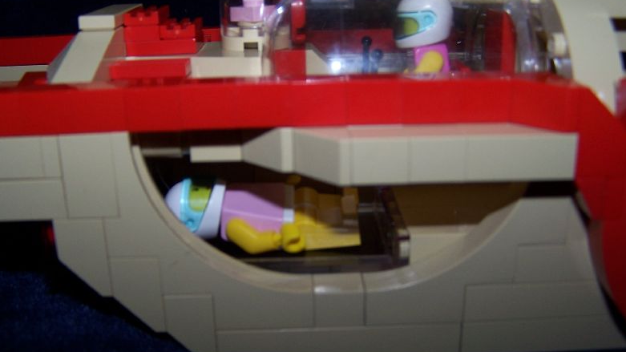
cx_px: 311
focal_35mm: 42
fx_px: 697
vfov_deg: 28.3
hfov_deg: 48.4
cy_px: 188
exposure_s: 1/60
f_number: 2.8
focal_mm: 6.3
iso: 80
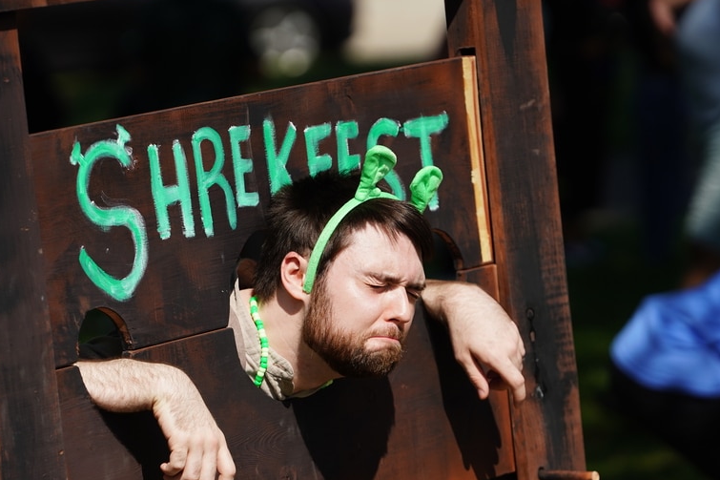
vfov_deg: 5.2
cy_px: 265
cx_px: 328
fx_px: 5299
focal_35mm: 265
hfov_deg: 7.8
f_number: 4.5
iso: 320
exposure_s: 1/3200
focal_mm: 200
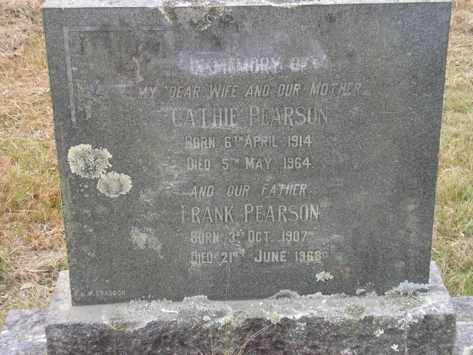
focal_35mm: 71
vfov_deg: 20.7
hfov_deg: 27.4
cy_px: 178
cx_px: 236
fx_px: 970
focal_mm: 10.9
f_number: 3.9
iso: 80
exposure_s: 1/80
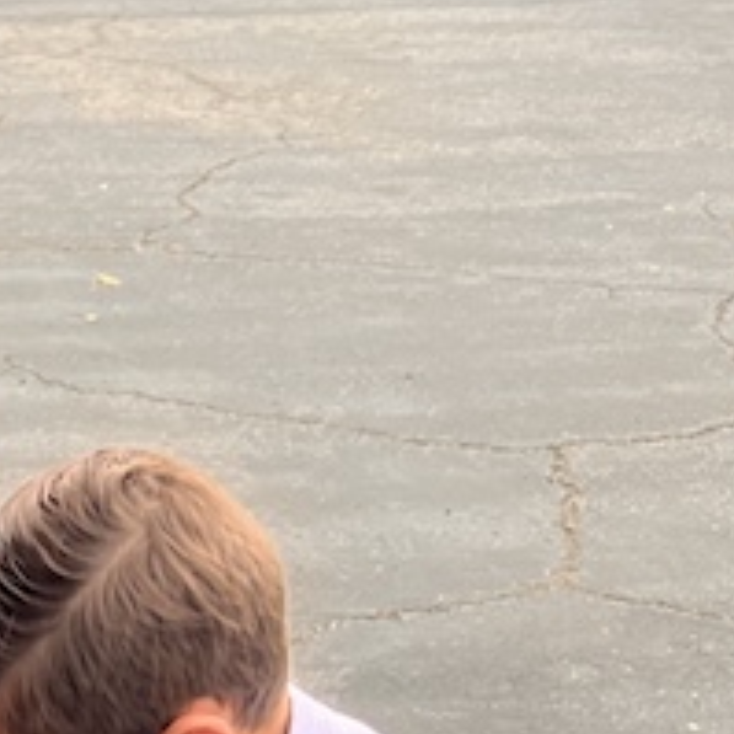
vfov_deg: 14.9
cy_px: 1184
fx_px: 2543
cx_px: -527
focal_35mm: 106
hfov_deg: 14.7
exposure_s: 1/132
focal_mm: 5.7
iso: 32
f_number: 1.5
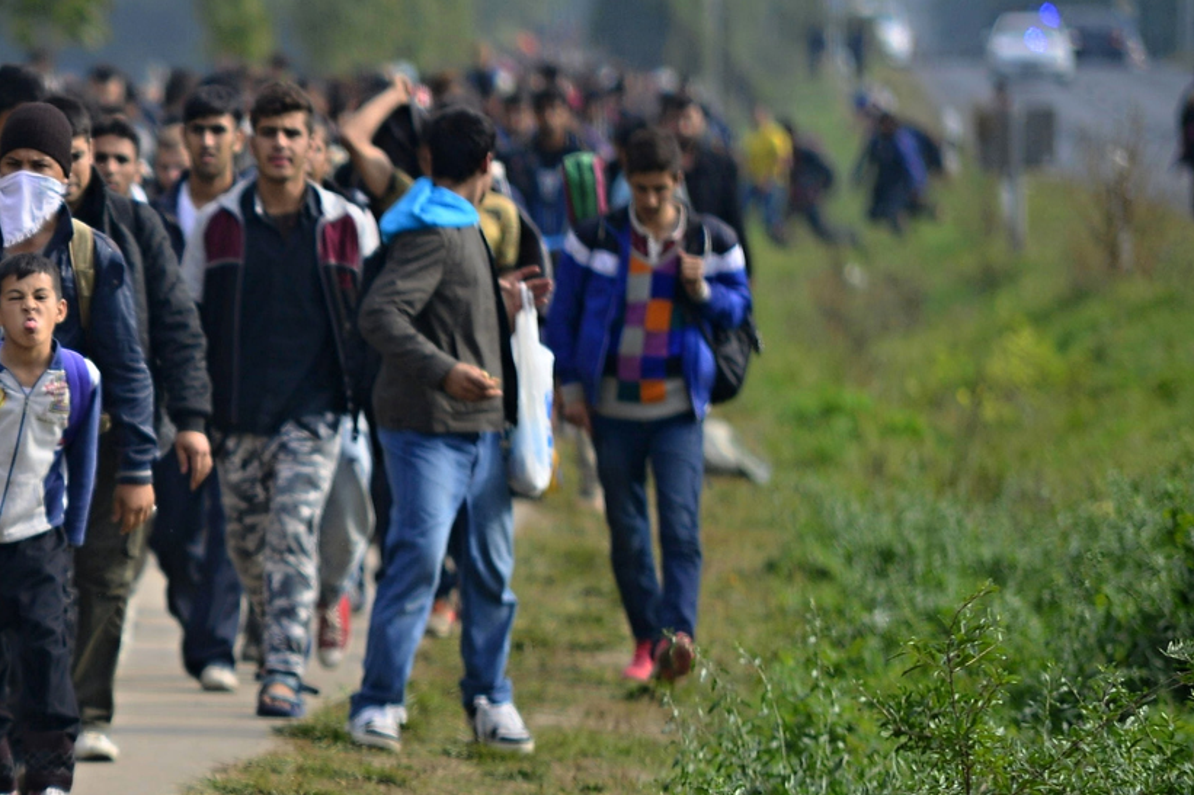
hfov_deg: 4.0
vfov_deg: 2.7
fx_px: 17143
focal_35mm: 517
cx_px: -313
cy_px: 456
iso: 100
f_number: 2.8
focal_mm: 200
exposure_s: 1/2500
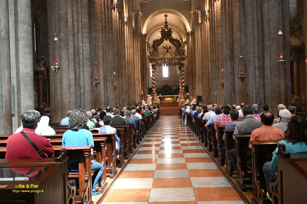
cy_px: 102
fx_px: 294
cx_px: 154
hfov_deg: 55.1
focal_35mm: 34
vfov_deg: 38.4
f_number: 8
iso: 3600
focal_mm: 34.5
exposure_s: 1/30
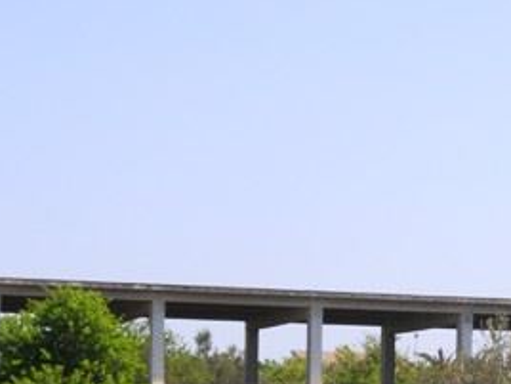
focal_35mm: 155
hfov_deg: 12.6
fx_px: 2288
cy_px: 420
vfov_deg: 9.5
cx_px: 488
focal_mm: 11.7
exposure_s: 1/320
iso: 80
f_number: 5.3
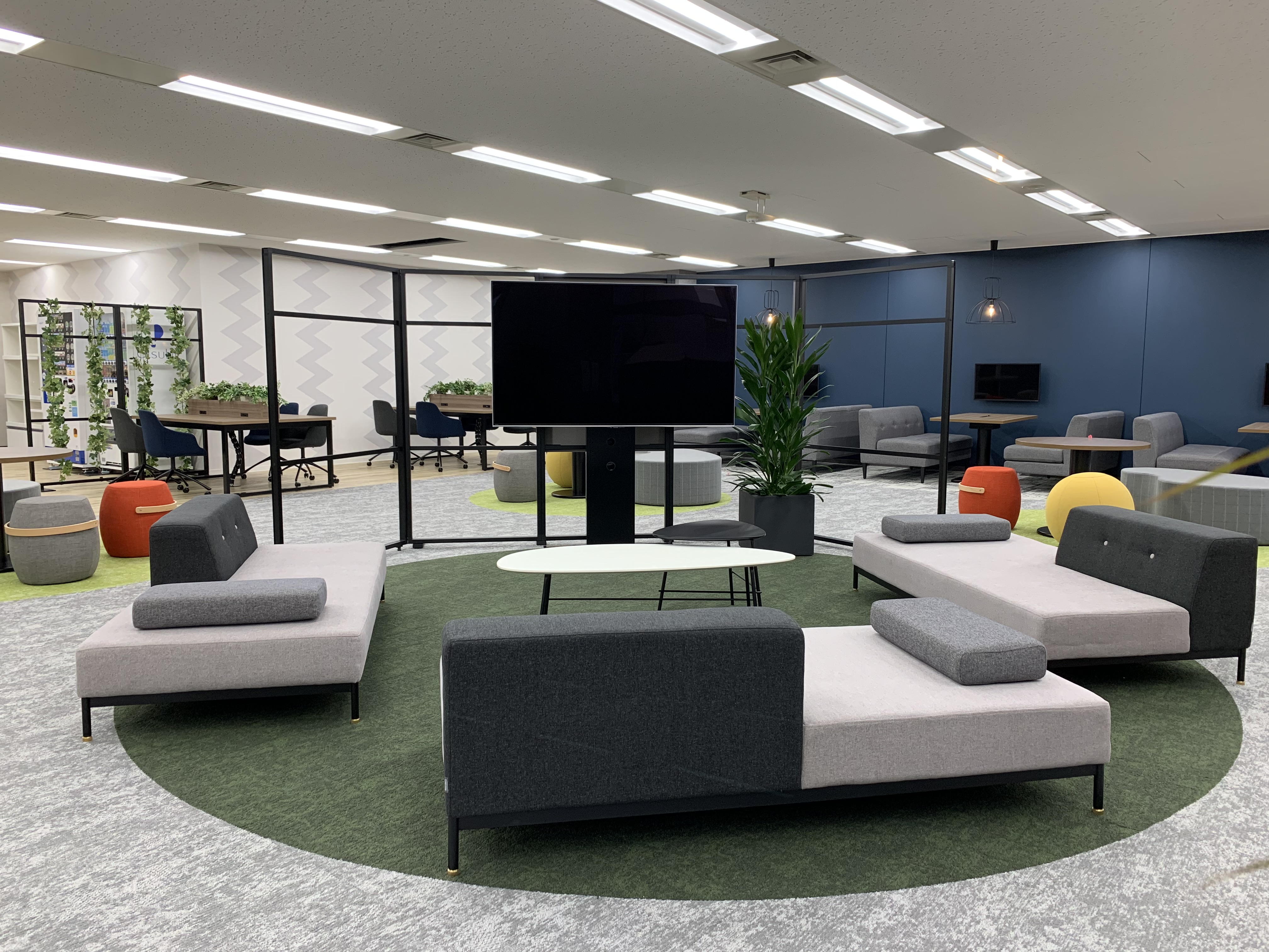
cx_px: 634
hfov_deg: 67.3
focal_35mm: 26
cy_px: 476
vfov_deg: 53.1
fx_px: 953
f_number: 1.8
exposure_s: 1/105
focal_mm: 4.25
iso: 100
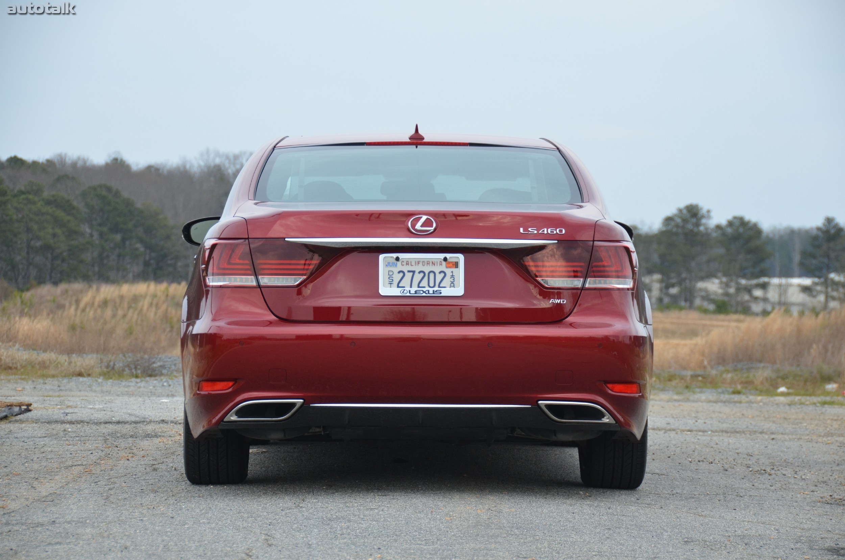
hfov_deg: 16.7
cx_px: 422
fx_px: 2881
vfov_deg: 11.1
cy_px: 280
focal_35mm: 123
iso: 640
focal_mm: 82
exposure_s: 1/1000
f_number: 5
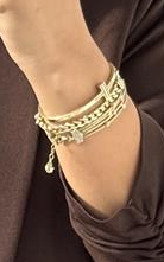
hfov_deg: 4.3
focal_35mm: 307
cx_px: 4
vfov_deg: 6.8
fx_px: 2197
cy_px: 287
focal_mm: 6.76
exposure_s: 1/606
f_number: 1.78
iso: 80
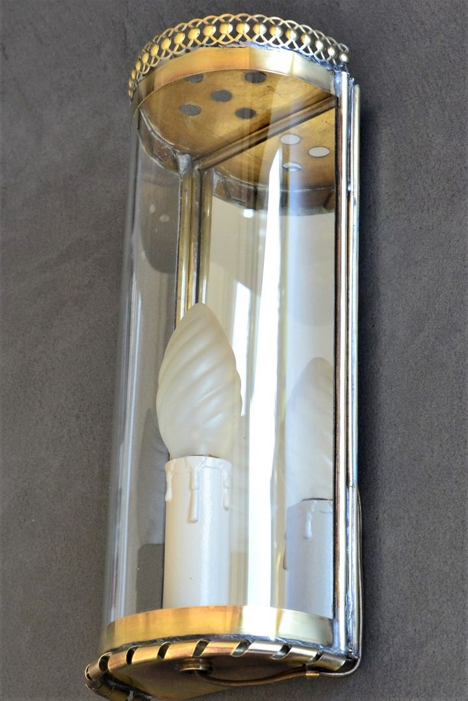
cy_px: 350
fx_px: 819
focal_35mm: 42
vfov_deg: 46.4
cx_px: 234
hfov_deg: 31.9
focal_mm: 28
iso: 450
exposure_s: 1/60
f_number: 8
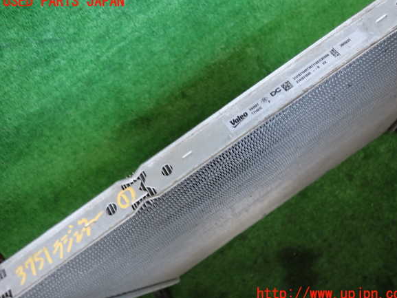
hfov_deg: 67.3
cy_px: 148
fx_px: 298
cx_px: 206
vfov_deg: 53.1
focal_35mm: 26
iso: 200
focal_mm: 4.5
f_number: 2
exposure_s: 1/40
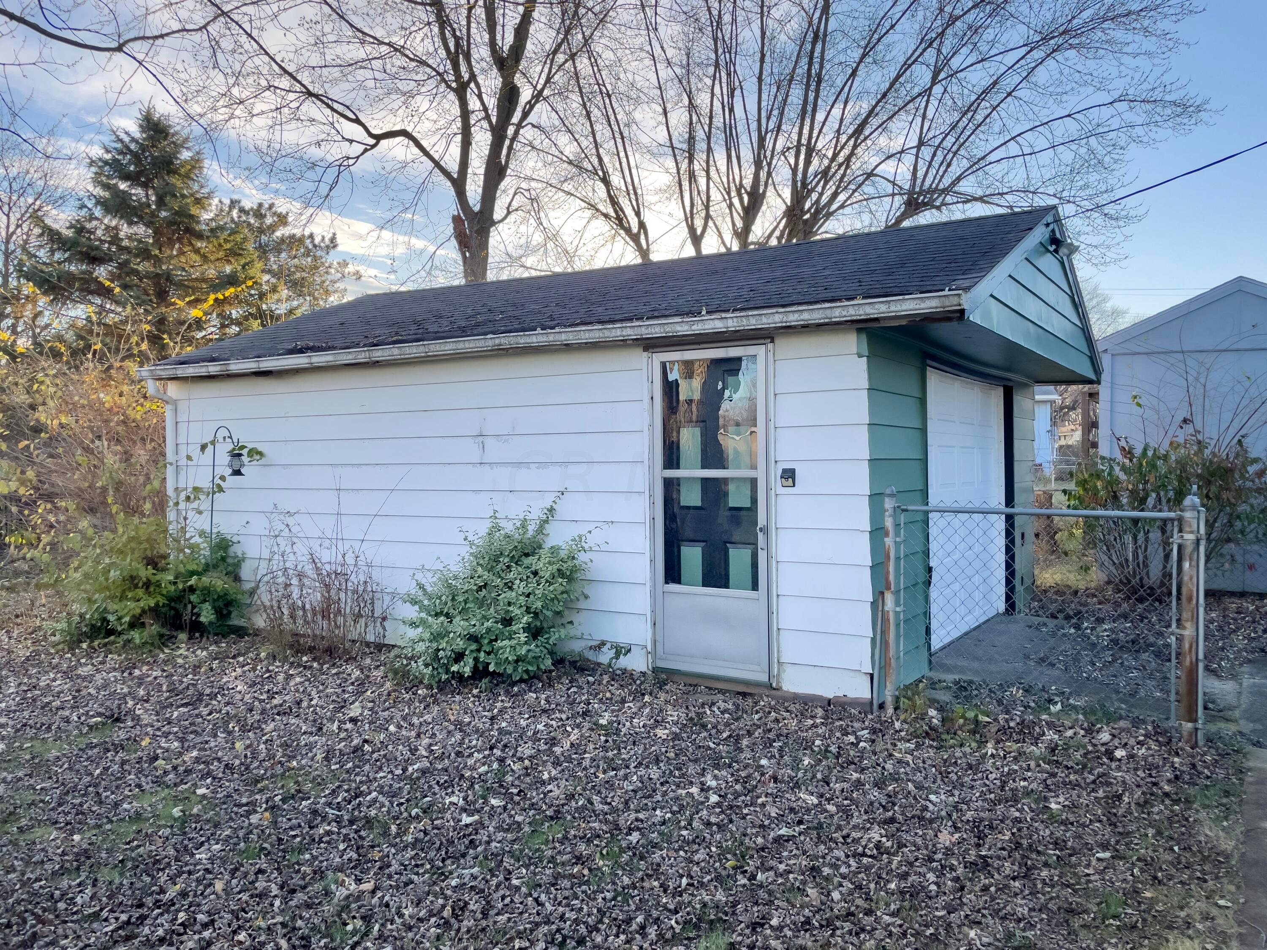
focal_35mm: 26
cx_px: 634
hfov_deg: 67.3
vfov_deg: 53.1
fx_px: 952
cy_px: 475
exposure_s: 1/800
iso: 50
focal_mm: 4.2
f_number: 1.6
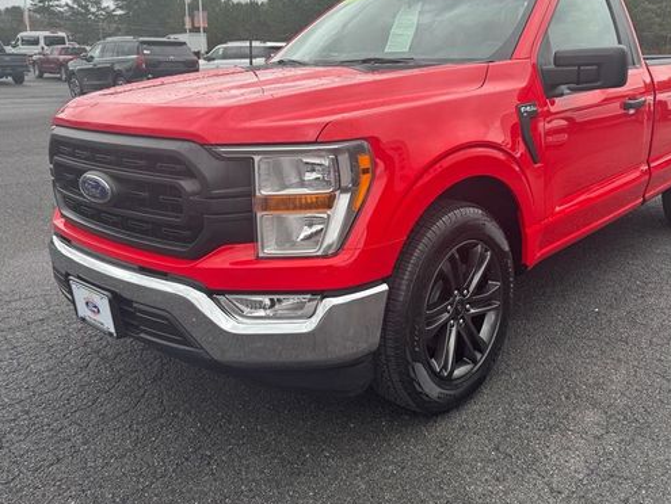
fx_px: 601
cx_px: 403
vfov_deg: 45.2
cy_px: 195
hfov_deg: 57.9
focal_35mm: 31
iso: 64
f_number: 1.78
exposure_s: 1/204
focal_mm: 6.76
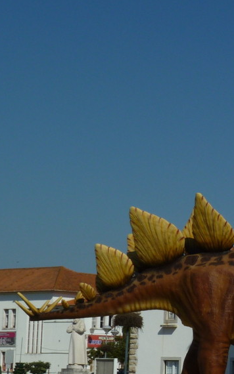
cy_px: 246
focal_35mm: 119
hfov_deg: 10.5
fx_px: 1215
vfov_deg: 17.5
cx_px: 382
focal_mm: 9
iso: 80
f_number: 7.1
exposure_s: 1/500
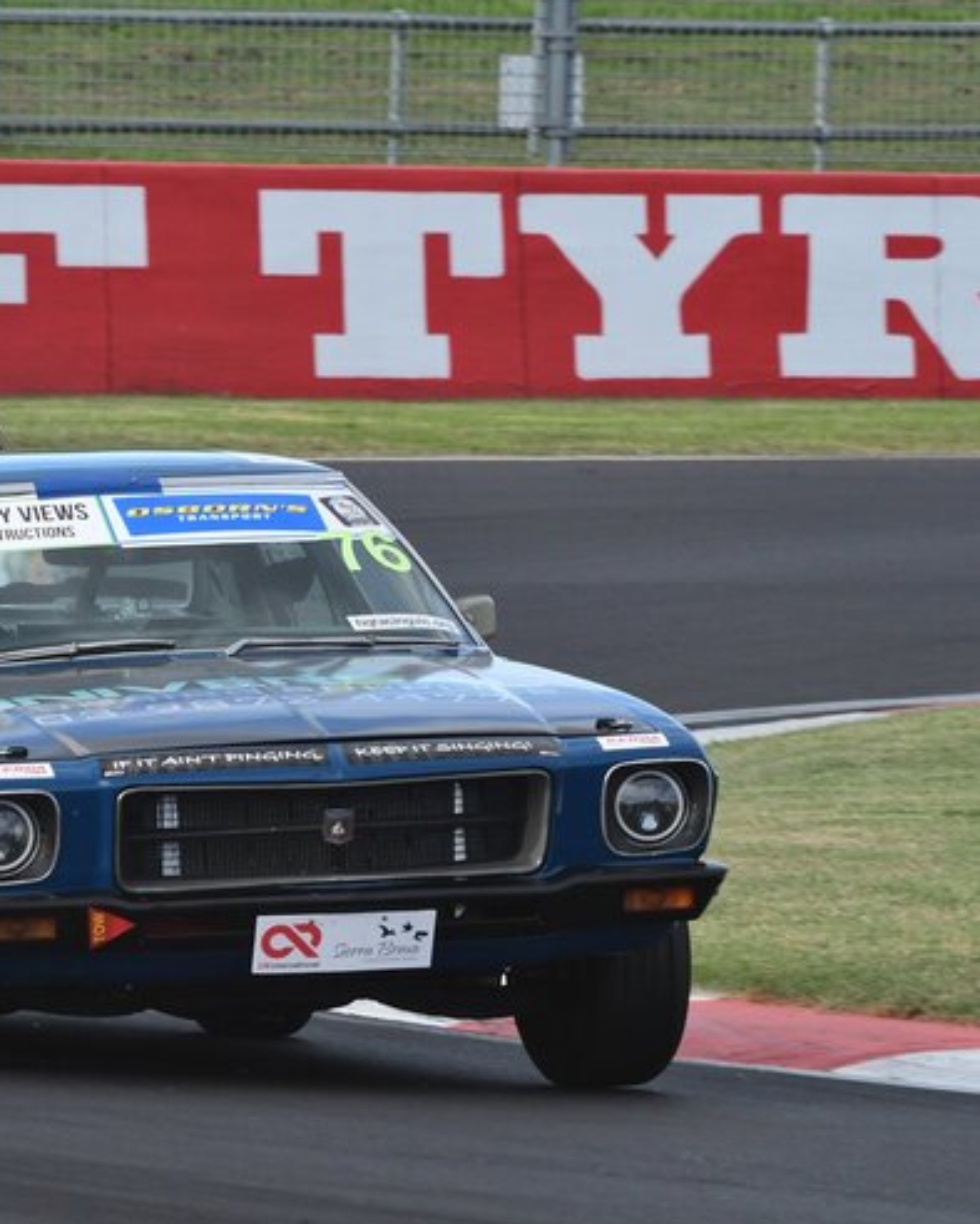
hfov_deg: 3.4
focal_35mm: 458
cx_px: 189
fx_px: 16595
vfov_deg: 4.2
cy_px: 629
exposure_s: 1/400
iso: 800
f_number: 10
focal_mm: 200
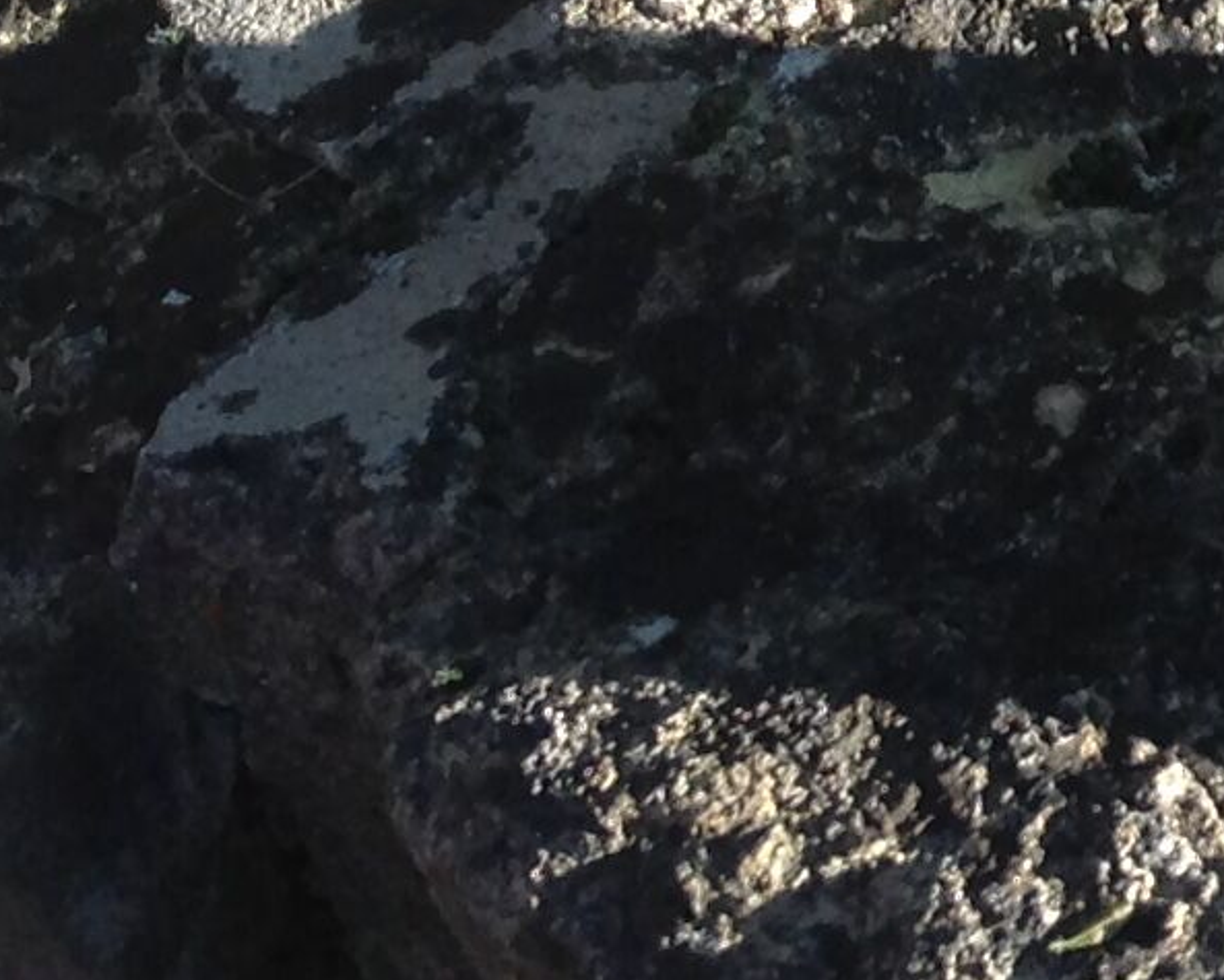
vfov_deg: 10.1
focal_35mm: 149
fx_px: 5400
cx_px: 2502
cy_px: -468
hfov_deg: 11.5
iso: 50
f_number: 2.4
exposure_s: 1/227
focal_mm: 4.28
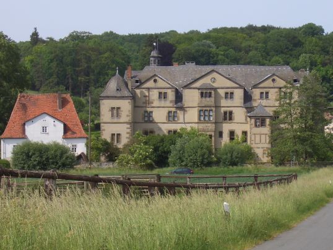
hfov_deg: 17.8
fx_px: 1059
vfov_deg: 13.5
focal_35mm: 110
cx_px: 208
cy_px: 136
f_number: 6.2
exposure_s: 1/250
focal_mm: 12.2
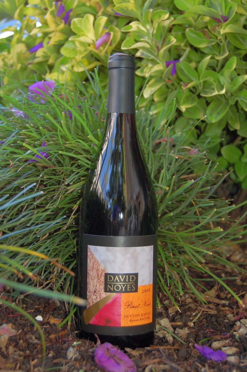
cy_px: 186
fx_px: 542
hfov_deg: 25.7
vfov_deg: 37.9
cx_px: 124
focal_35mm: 52
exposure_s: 1/60
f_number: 4.8
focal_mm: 35
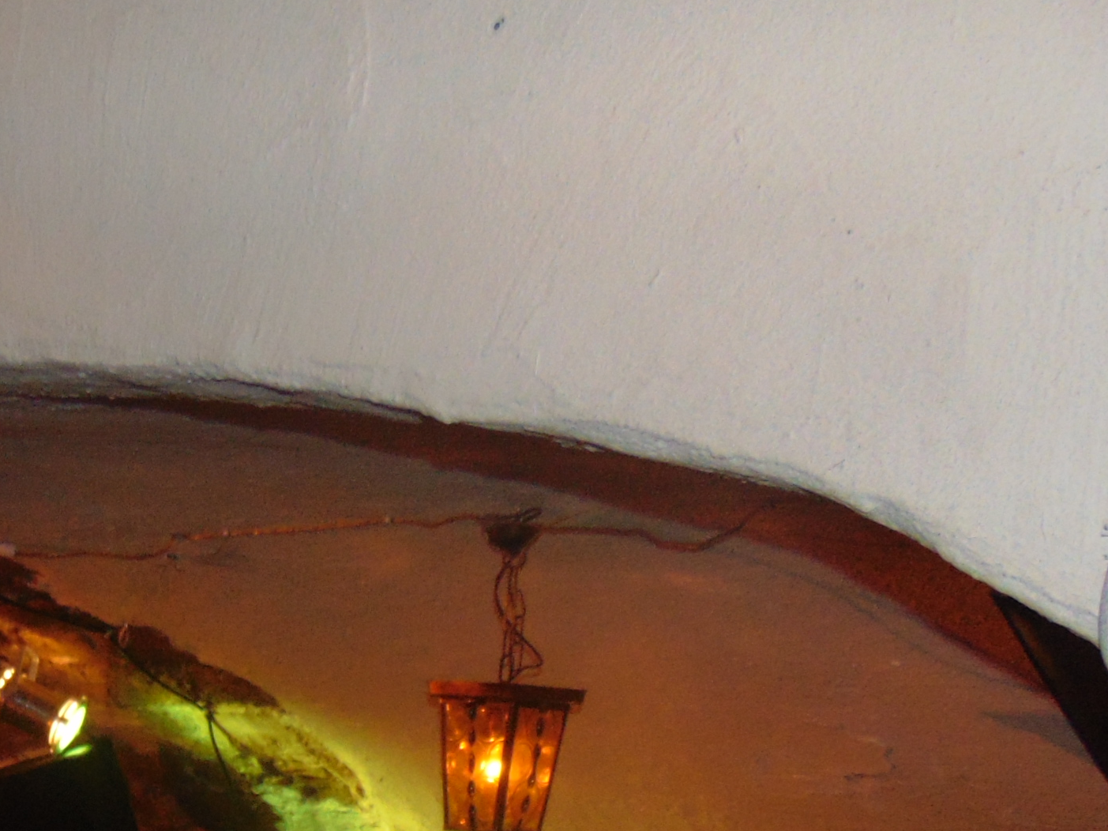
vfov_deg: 20.6
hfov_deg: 27.0
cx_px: -149
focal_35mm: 65
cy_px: 1080
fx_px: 2080
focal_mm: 4.5
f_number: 3
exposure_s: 1/8
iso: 200
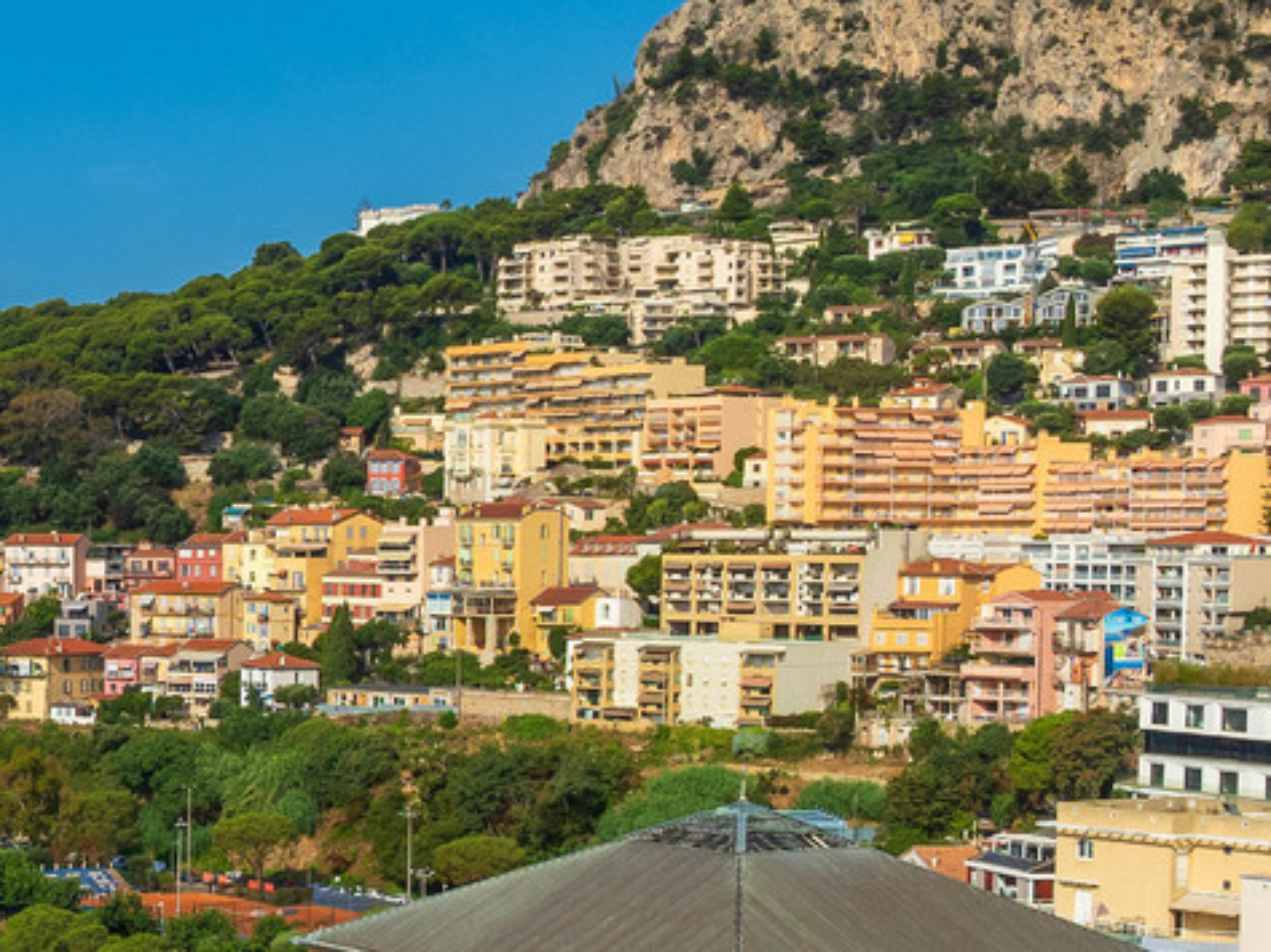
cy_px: 713
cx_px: -236
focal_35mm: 81
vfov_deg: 18.1
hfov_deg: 22.3
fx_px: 2973
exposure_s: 1/40
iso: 100
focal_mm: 12.3
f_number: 6.3
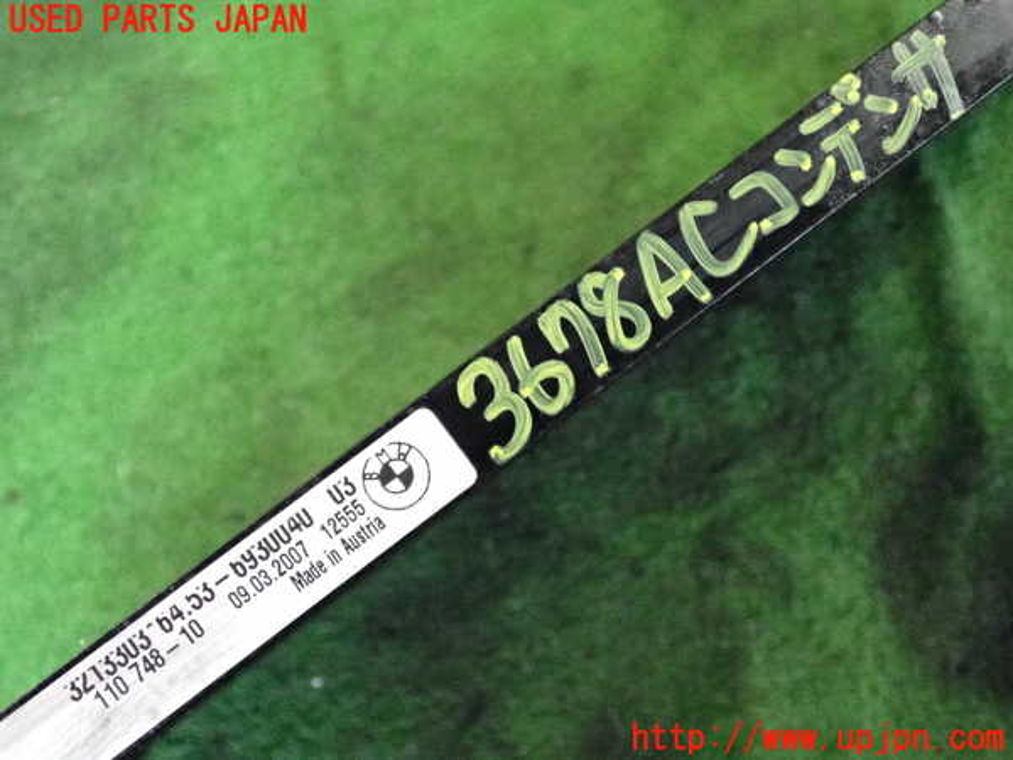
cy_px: 380
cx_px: 506
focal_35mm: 36
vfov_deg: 39.7
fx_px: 1054
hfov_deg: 51.4
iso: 4000
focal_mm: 6.37
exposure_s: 1/125
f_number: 2.5
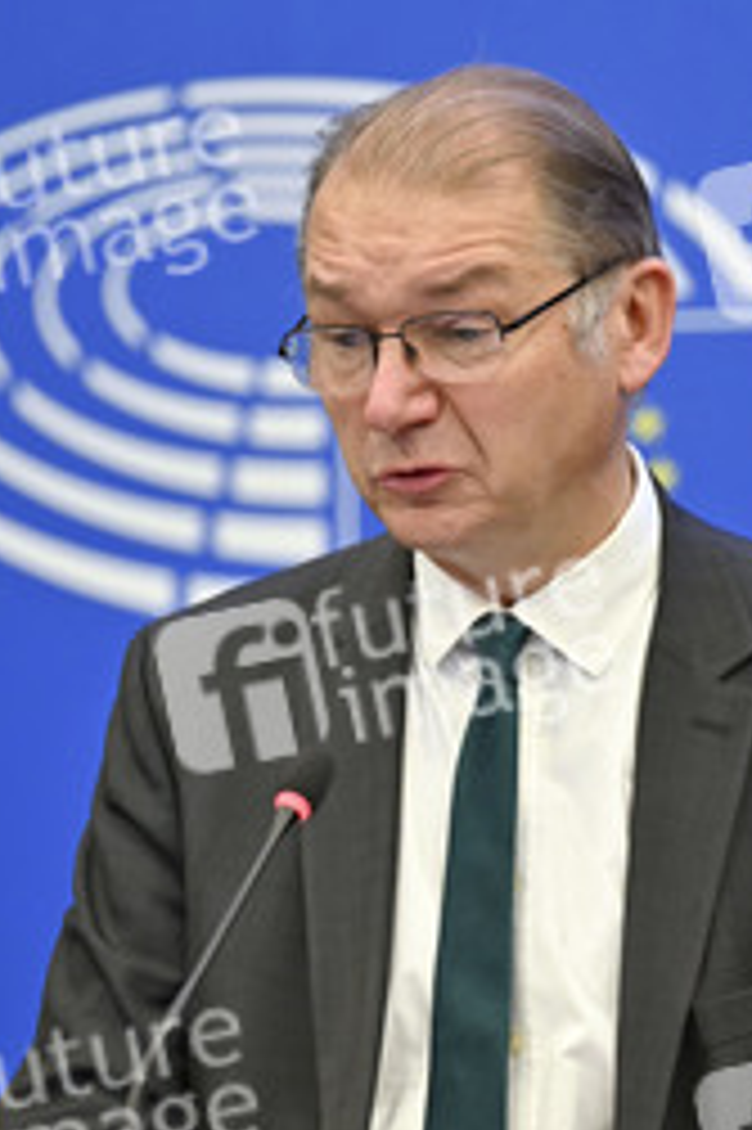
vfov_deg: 7.8
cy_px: 891
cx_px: 518
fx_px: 8251
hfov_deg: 5.2
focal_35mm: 263
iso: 640
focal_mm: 165
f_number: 2.8
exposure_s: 1/160
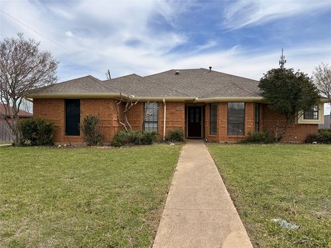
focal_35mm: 24
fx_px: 229
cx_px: 166
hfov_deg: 71.6
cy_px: 124
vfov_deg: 56.8
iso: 80
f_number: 1.78
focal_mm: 6.76
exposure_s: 1/6173
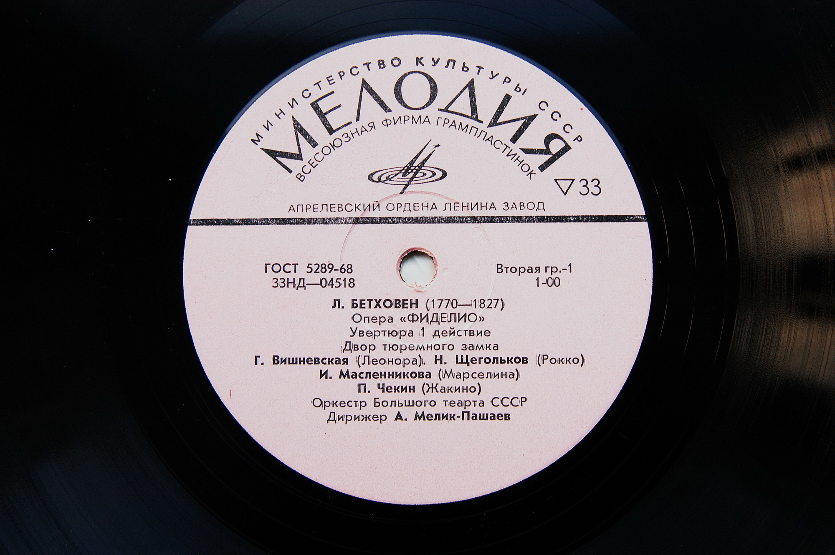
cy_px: 278
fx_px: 1217
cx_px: 418
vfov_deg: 25.7
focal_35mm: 52
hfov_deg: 37.9
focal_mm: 35
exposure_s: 1/50
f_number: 4
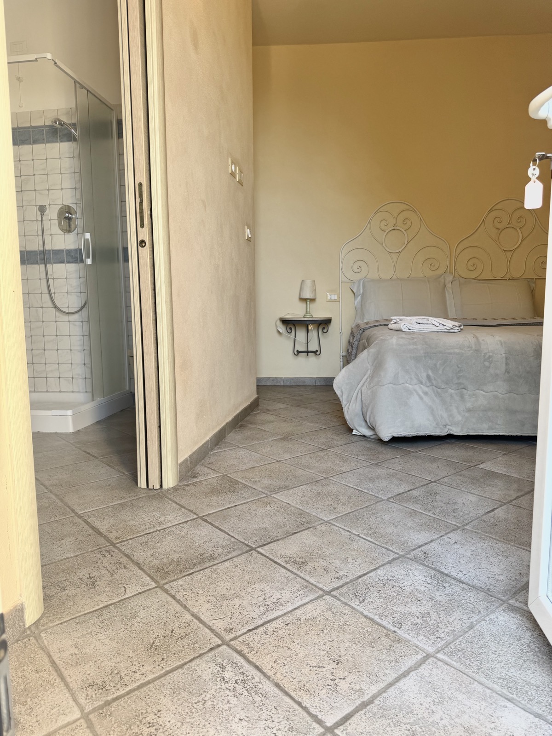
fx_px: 510
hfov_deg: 56.8
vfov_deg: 71.6
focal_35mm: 24
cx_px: 276
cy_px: 368
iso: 64
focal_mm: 6.76
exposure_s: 1/121
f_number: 1.78
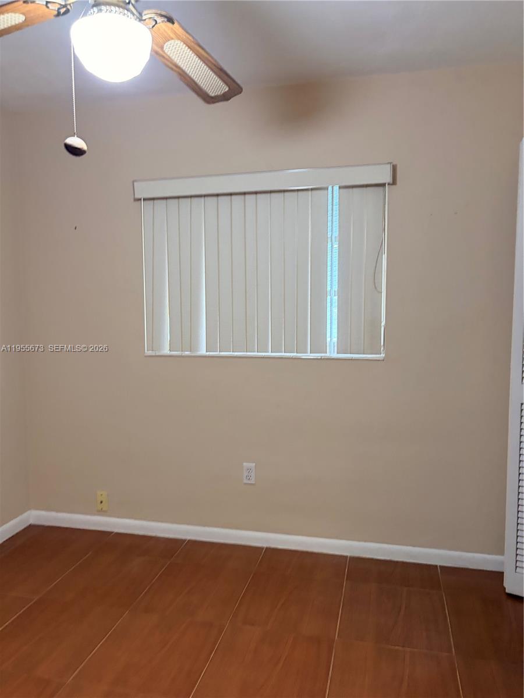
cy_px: 349
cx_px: 262
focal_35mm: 26
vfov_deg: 67.3
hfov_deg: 53.1
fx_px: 525
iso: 320
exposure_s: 1/60
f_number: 1.6
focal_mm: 5.96
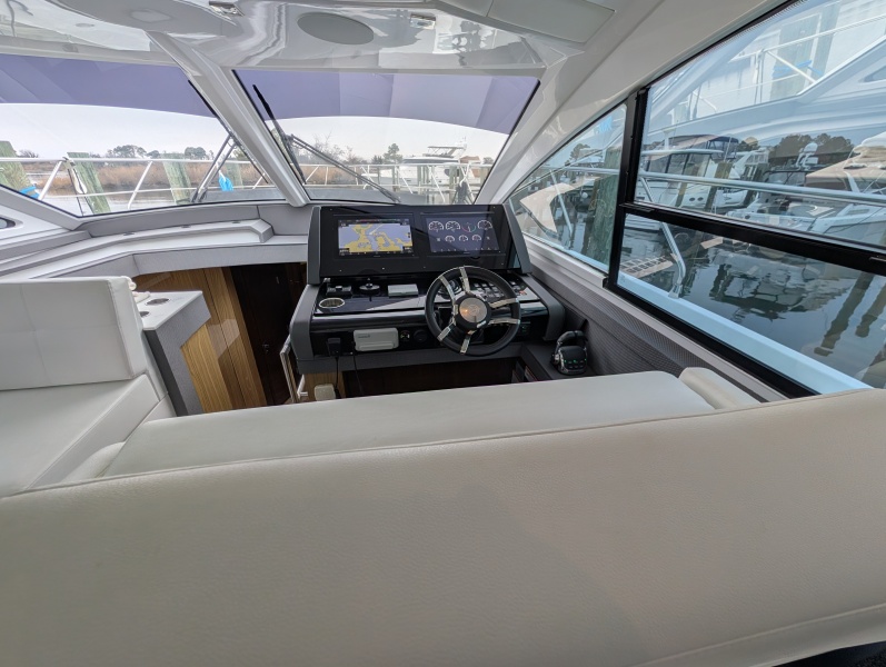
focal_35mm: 12
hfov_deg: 110.5
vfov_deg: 94.6
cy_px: 334
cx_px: 443
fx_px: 308
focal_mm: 2.02
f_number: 1.7
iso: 52
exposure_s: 1/781
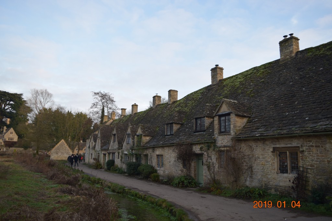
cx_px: 166
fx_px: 249
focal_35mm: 27
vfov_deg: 47.9
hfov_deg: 67.4
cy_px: 110
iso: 200
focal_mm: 18
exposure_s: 1/200
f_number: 3.5
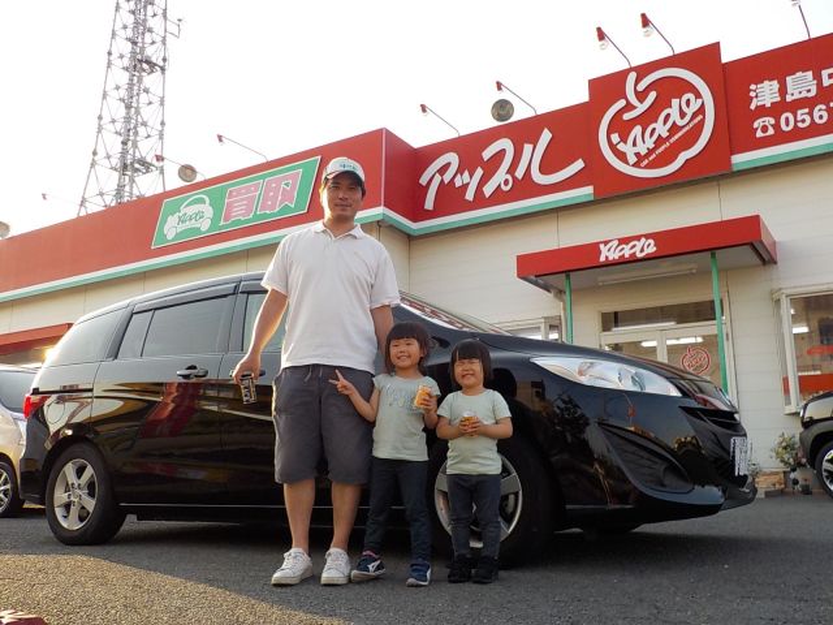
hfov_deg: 60.0
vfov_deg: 46.8
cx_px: 416
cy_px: 312
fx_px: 722
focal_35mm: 30
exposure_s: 1/320
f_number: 3.3
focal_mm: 4.1
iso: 125
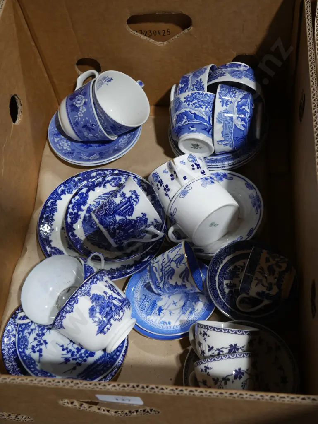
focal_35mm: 44
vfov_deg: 42.9
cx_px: 159
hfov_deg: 32.9
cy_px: 212
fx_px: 538
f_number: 4.7
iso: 320
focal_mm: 22
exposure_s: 1/60
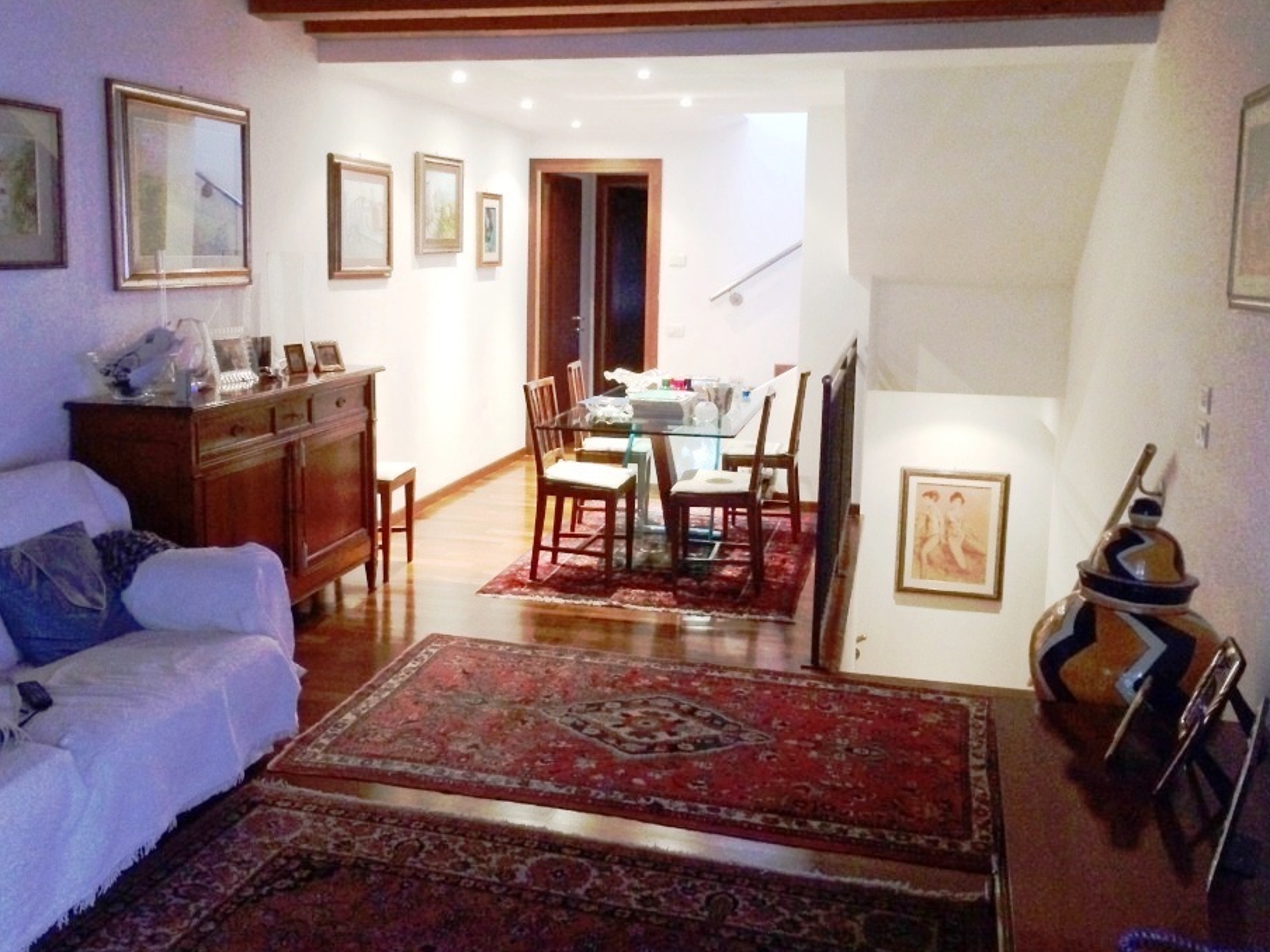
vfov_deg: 41.7
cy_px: 417
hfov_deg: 53.9
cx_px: 582
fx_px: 1247
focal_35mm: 34
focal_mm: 4.12
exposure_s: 1/30
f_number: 2.2
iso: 320
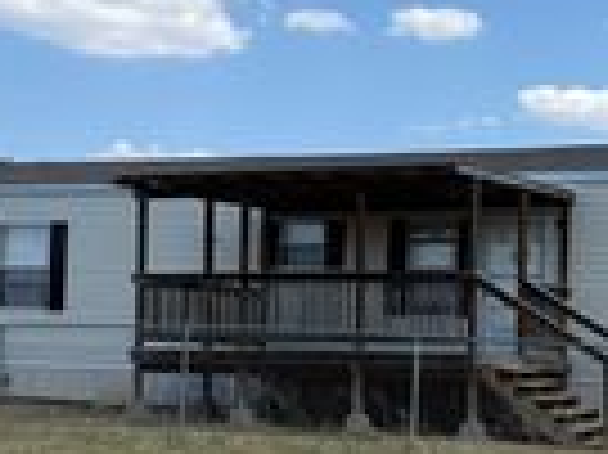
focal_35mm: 89
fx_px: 1562
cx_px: 491
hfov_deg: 21.7
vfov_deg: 16.5
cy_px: 317
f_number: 1.78
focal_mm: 6.76
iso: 80
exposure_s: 1/4405
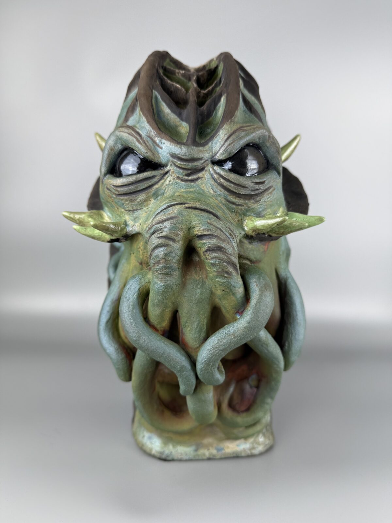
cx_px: 196
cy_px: 262
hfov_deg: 56.8
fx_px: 362
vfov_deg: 71.6
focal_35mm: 24
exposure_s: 1/121
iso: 64
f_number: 1.78
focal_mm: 6.76
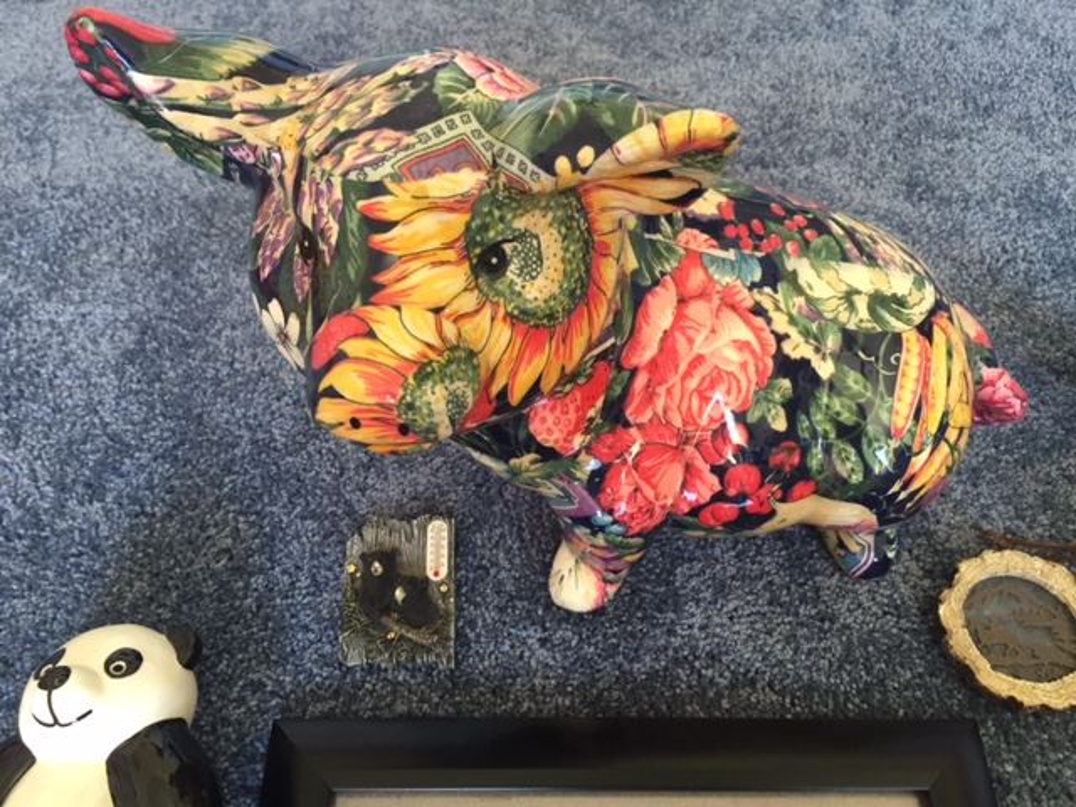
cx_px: 538
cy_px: 404
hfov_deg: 61.7
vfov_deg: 48.2
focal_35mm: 29
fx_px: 901
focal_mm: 4.15
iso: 125
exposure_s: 1/30
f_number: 2.2
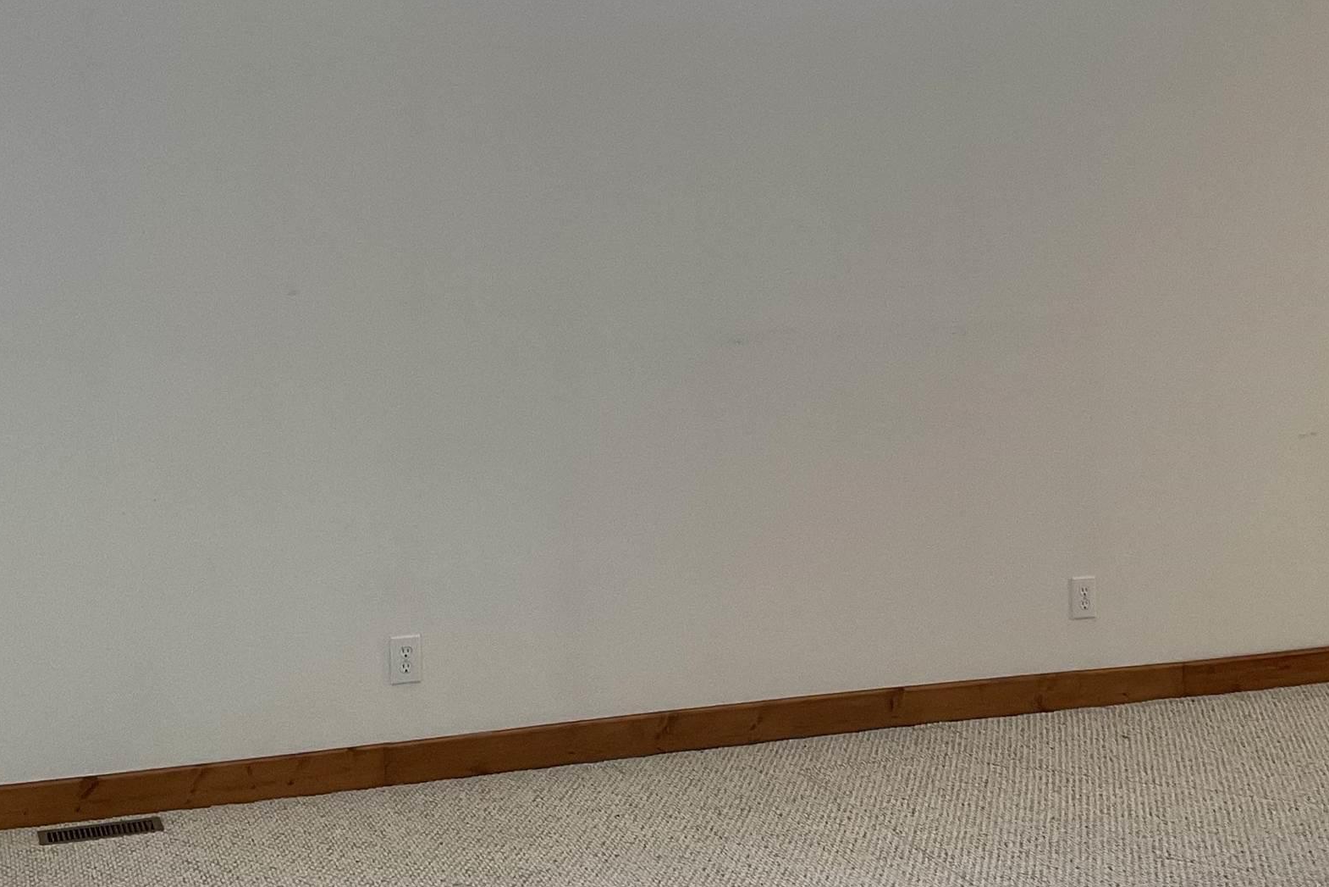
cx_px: 790
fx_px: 2178
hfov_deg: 33.8
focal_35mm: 59
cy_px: 212
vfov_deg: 22.8
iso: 50
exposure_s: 1/60
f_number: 1.8
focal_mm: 3
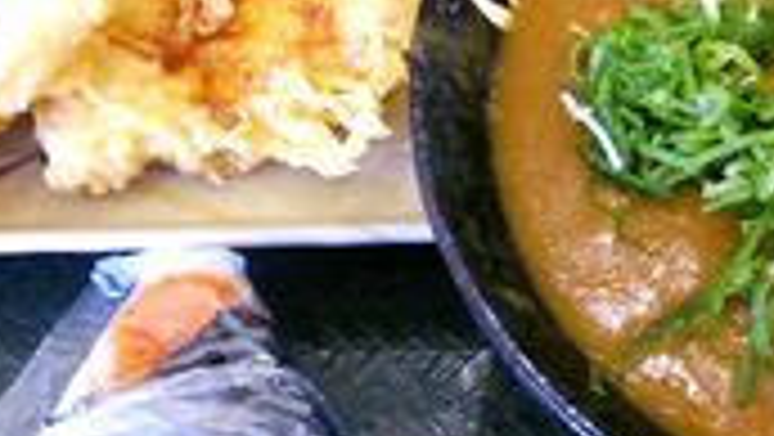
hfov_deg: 27.5
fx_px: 1561
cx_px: 576
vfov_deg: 15.9
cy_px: 238
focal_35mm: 76
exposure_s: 1/44
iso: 100
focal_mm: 4.06
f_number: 1.94
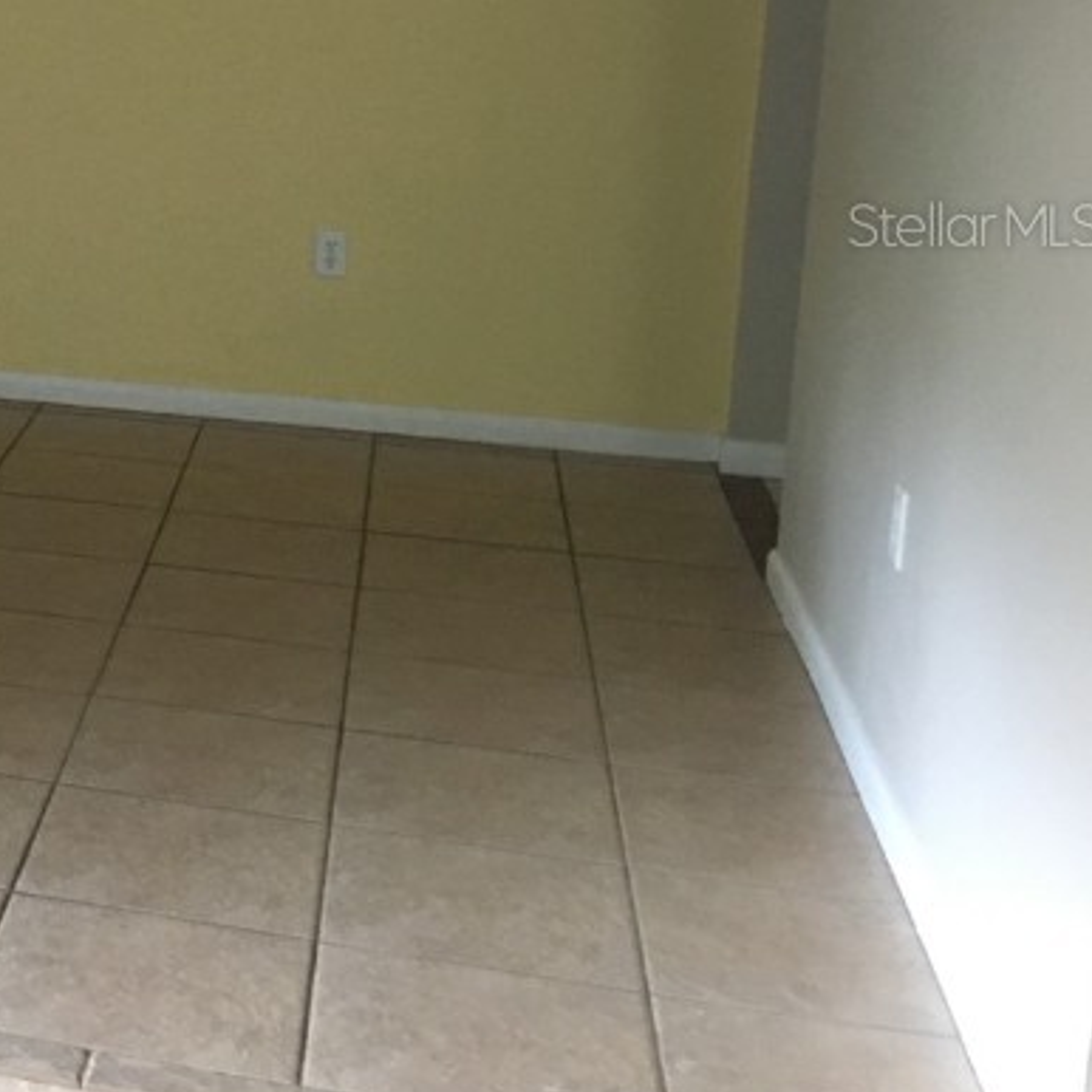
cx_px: -334
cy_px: 223
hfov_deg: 22.6
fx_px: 2427
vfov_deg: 25.0
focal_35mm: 68
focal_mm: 4.15
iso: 100
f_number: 2.2
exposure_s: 1/15
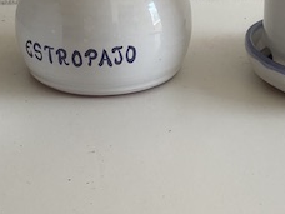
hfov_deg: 24.4
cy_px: -77
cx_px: 151
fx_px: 659
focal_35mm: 80
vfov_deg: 17.2
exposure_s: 1/121
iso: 64
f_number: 1.8
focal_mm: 4.25
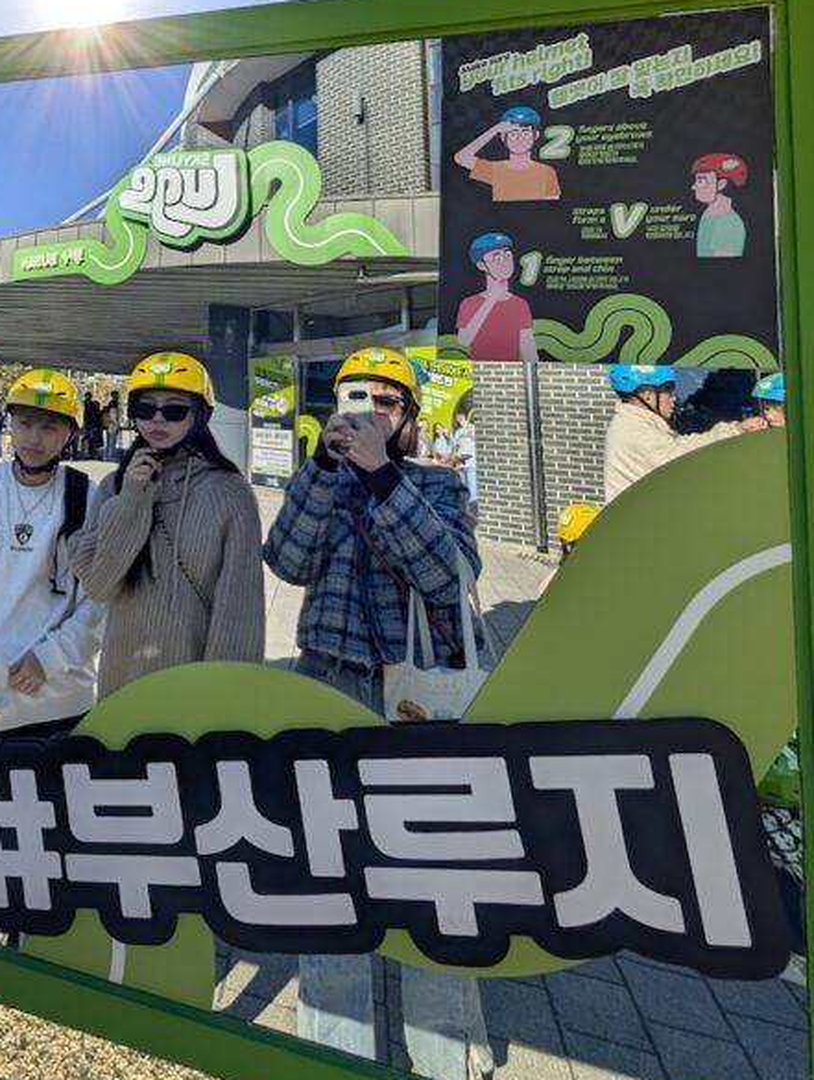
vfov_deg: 75.5
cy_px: 330
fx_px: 656
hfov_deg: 57.2
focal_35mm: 21
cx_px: 125
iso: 54
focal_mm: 2.02
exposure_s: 1/5848
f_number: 1.7
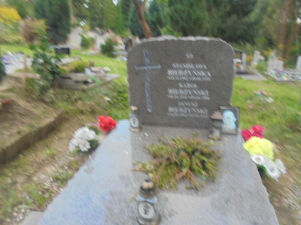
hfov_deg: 67.3
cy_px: 112
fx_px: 226
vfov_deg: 53.1
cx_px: 150
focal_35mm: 26
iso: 160
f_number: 3.5
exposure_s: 1/30
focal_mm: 4.6
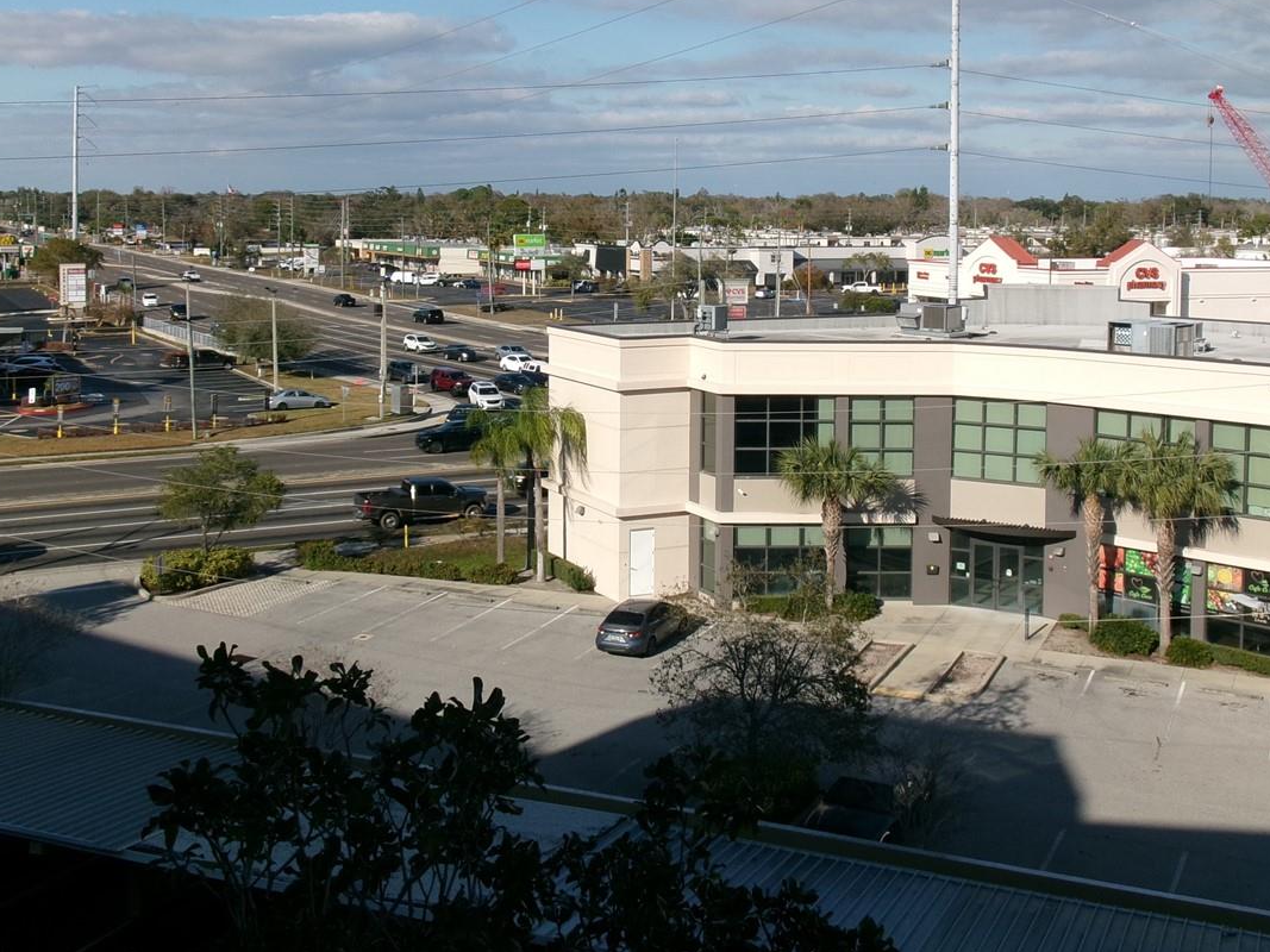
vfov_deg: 33.8
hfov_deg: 44.8
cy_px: 261
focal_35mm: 42
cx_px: 686
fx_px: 1541
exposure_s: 1/170
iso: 100
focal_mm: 5.1
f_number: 10.8
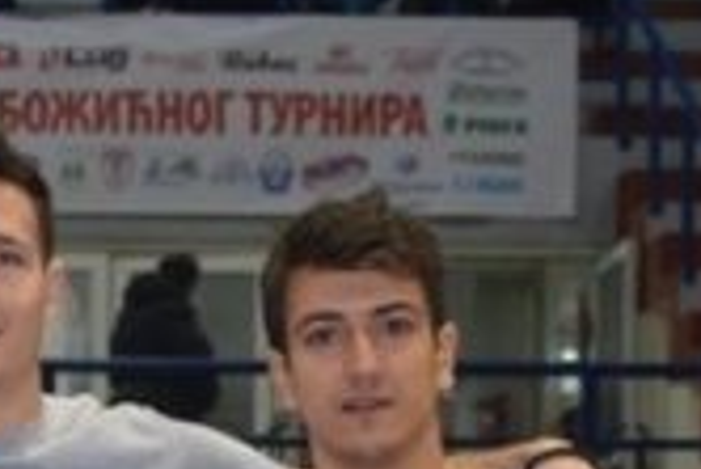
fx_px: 3372
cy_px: 1010
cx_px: -63
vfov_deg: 7.6
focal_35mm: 173
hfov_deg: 11.7
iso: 900
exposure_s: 1/60
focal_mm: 24
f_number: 4
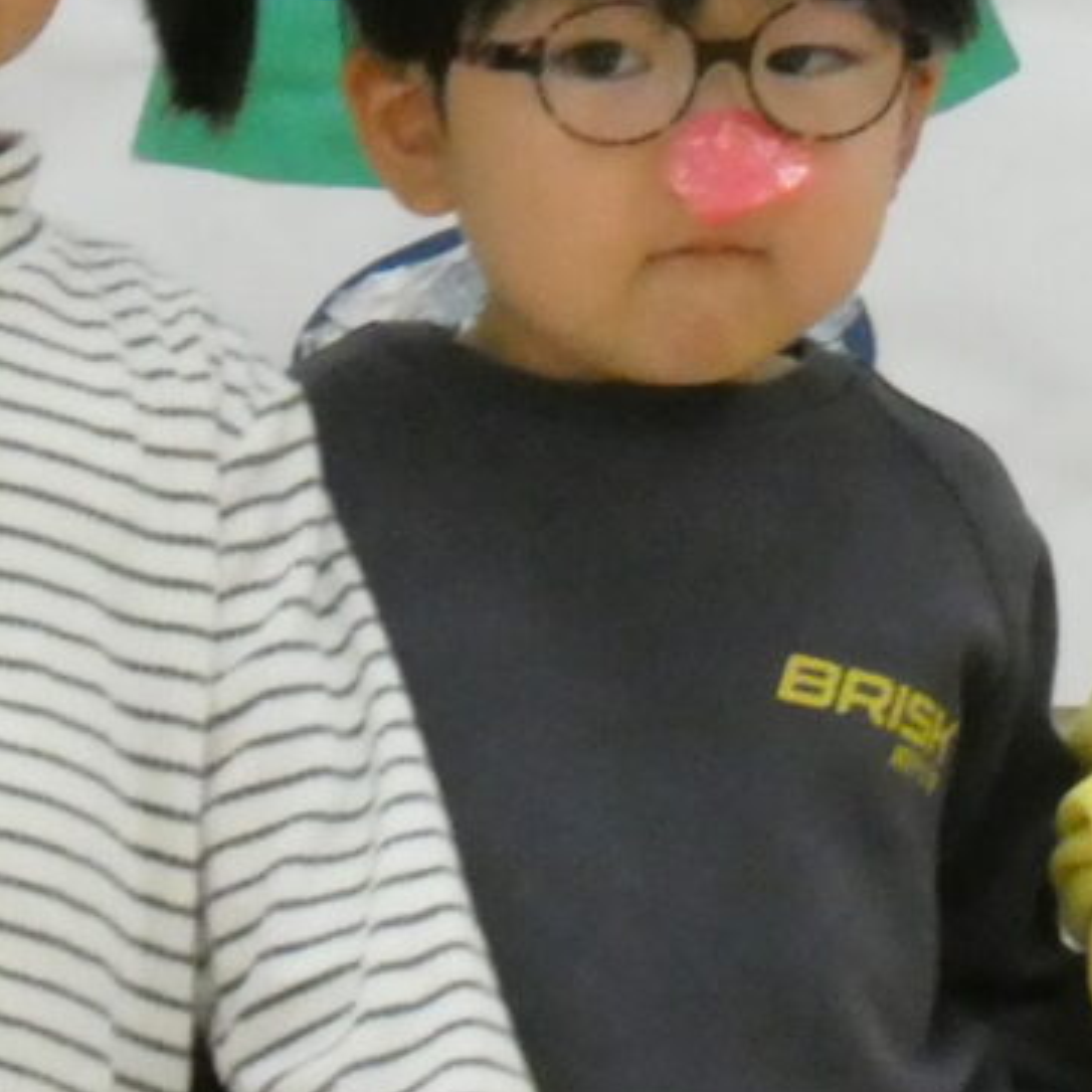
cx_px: 1732
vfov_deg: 1.6
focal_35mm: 1083
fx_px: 38653
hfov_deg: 1.6
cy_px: 1134
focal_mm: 41.4
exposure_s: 1/80
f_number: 5.6
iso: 1250
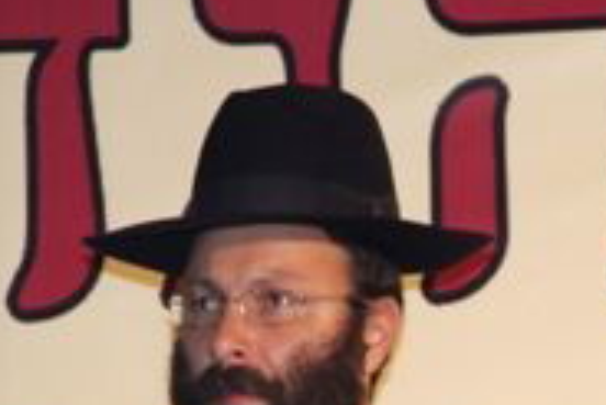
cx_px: 652
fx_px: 9249
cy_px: 626
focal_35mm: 549
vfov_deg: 2.5
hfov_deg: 3.7
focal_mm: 105
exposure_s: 1/100
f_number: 5.6
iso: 1000
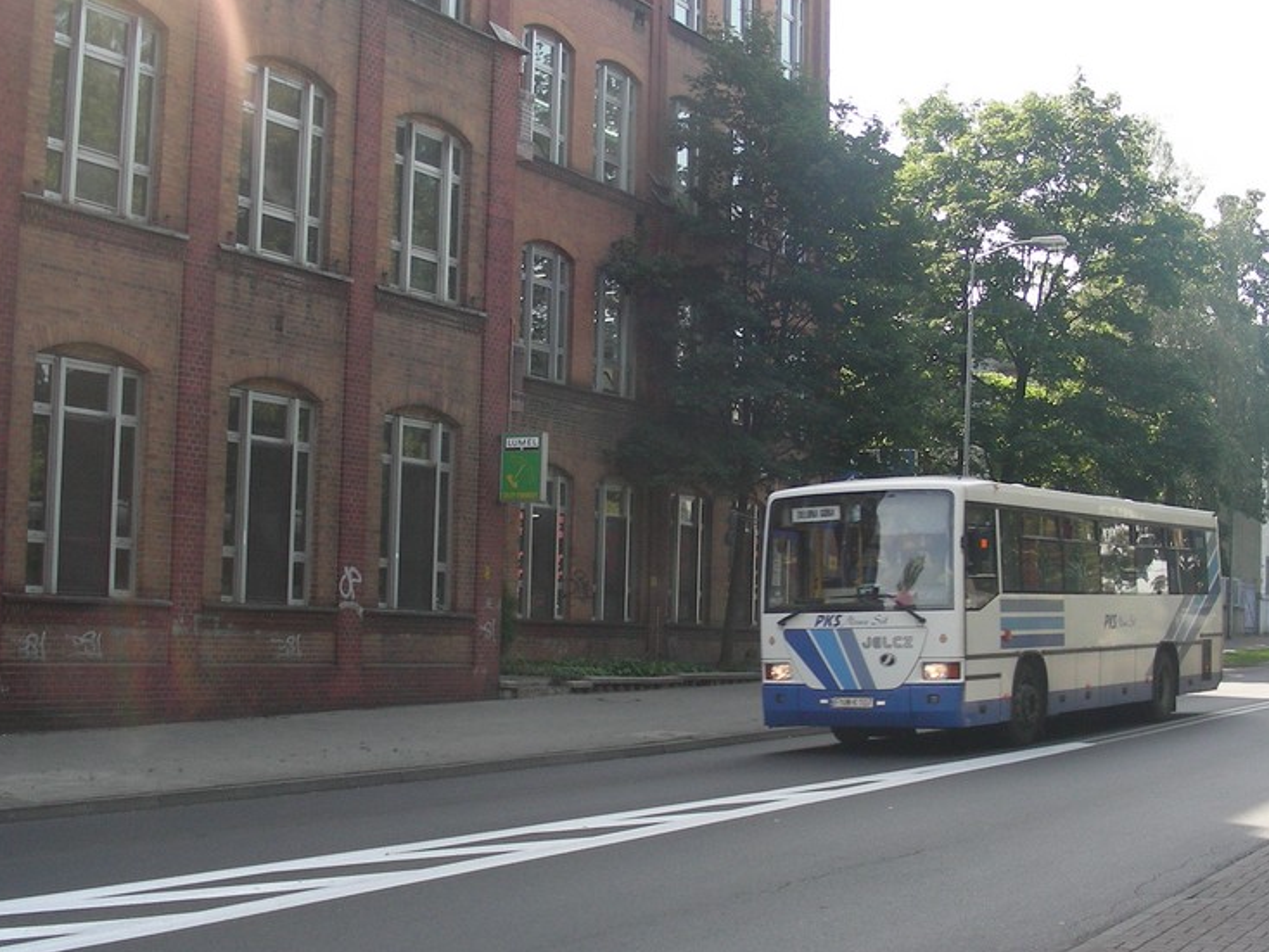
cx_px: 664
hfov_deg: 36.2
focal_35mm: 53
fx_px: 1944
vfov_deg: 27.5
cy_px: 524
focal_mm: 6.3
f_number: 4
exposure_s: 1/180
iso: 50
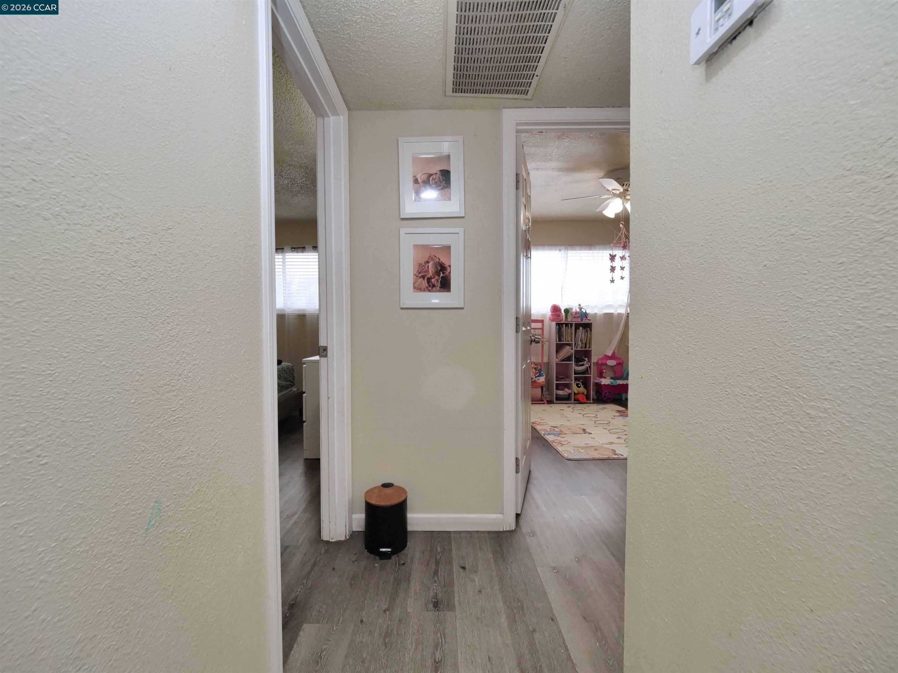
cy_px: 336
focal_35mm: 14
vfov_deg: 85.7
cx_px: 449
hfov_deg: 102.1
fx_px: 363
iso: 800
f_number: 5
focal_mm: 7
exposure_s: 1/160
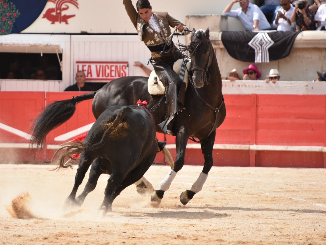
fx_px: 3833
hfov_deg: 4.9
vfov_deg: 3.7
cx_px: 128
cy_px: 92
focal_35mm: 407
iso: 400
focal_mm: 300
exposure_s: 1/1600
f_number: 5.6
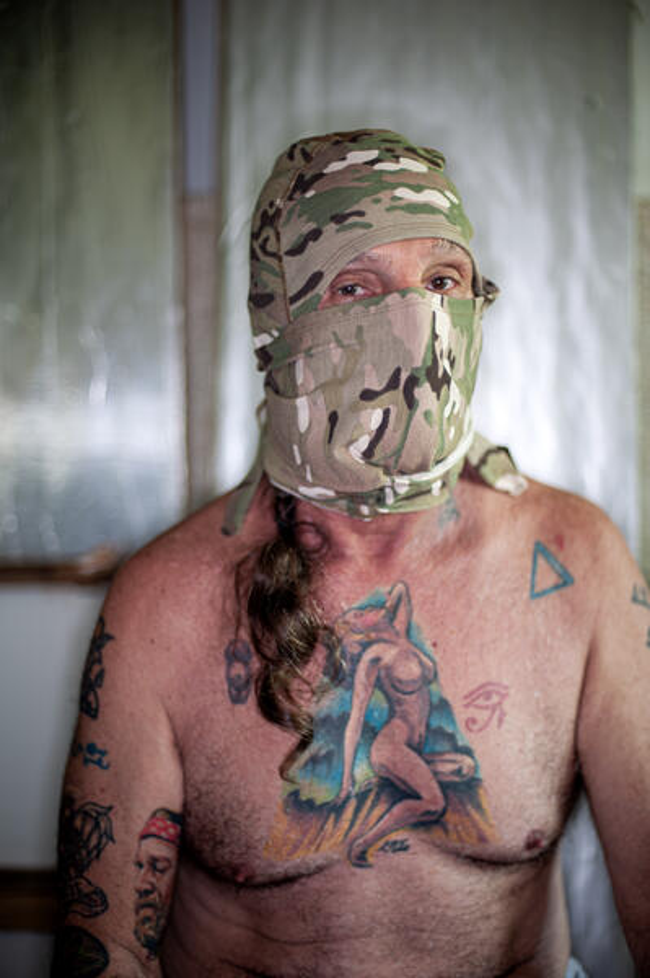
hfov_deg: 26.9
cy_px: 489
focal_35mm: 50
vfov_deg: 39.6
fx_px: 1356
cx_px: 325
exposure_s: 1/80
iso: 160
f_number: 1.4
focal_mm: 50
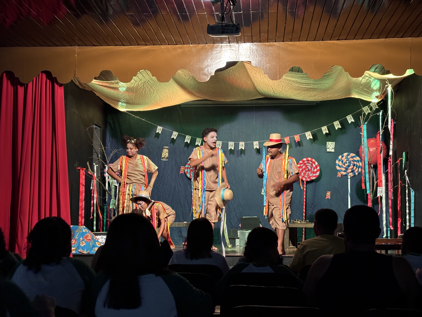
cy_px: 158
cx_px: 211
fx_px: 634
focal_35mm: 52
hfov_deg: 36.8
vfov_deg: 28.0
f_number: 1.6
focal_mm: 5.96
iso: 320
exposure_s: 1/30
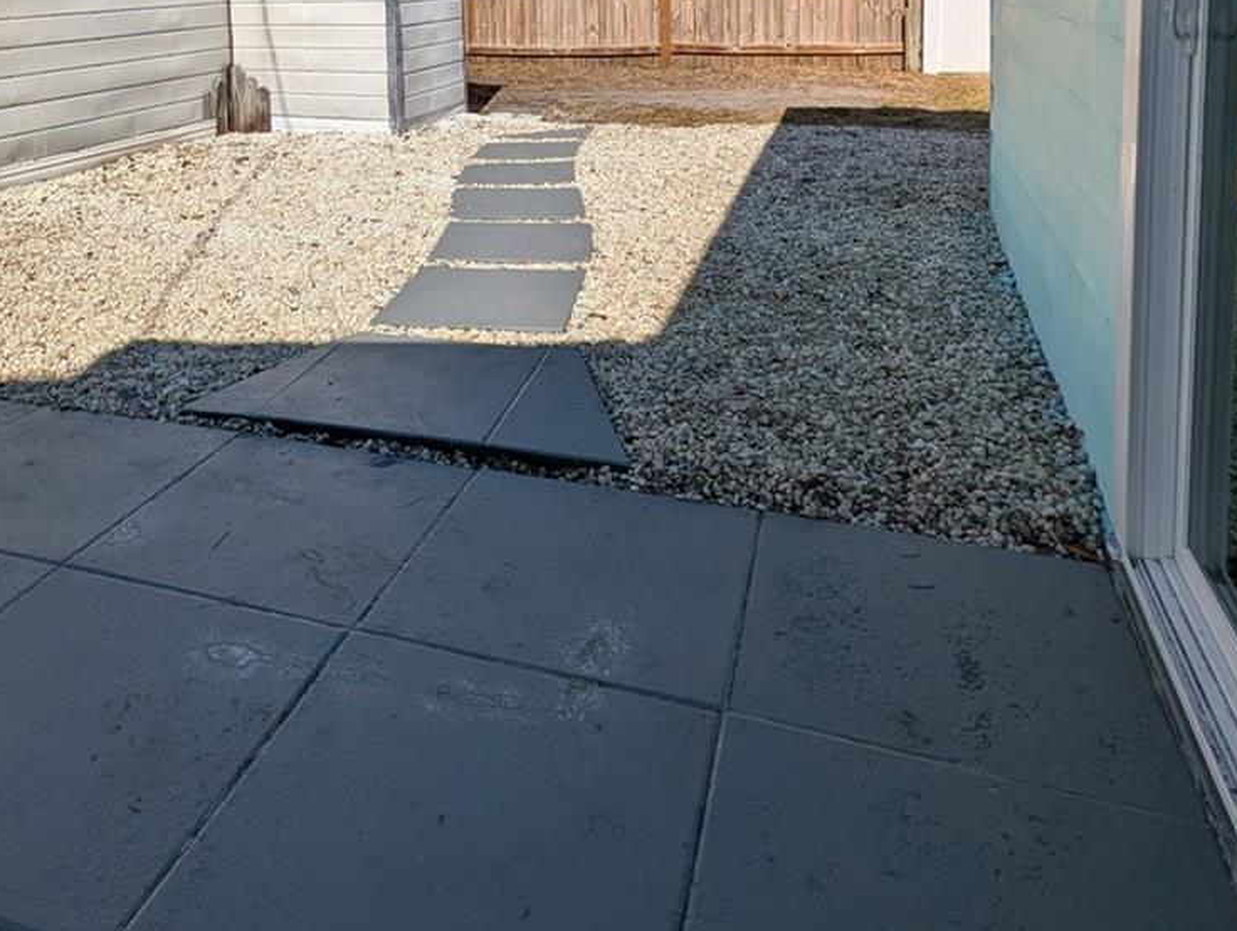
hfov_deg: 66.3
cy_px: 22
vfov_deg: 45.7
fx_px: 930
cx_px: 472
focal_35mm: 26
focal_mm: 2.02
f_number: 1.7
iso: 54
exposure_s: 1/5848
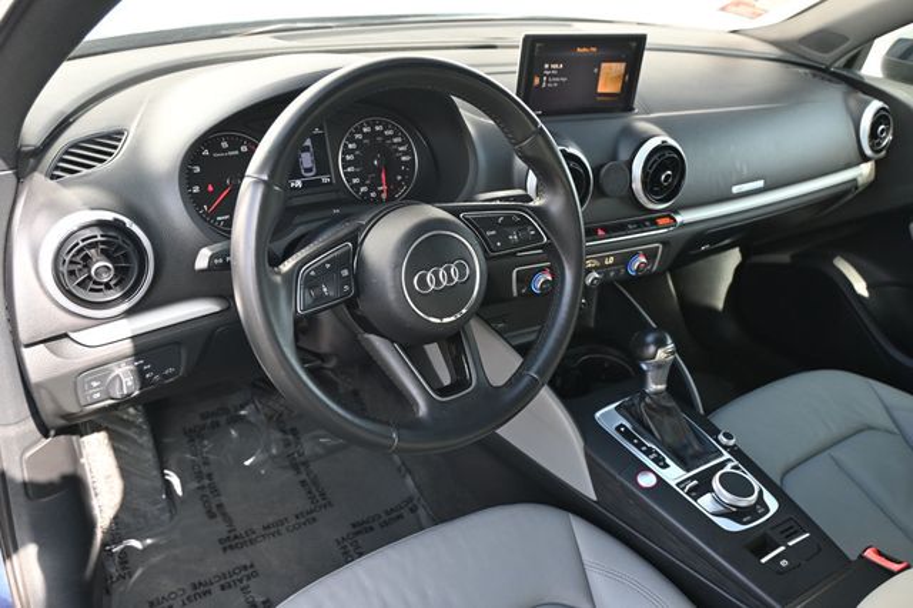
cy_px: 304
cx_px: 456
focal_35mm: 31
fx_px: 779
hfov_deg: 60.7
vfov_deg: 42.6
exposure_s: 1/160
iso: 400
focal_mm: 20.5
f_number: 3.8
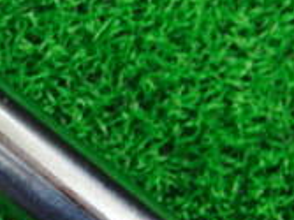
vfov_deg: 10.3
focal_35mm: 142
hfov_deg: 12.9
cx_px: -199
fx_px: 1205
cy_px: -49
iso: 400
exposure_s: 1/30
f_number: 3.6
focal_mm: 6.42
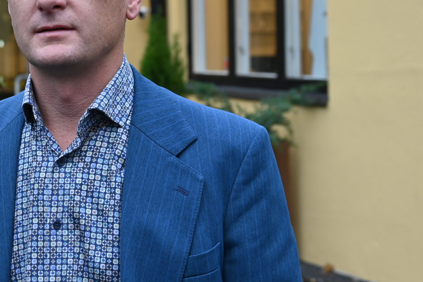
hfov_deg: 20.6
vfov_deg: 13.9
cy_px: 70
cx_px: 89
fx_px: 1151
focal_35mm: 98
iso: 560
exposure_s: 1/125
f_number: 5.6
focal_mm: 51
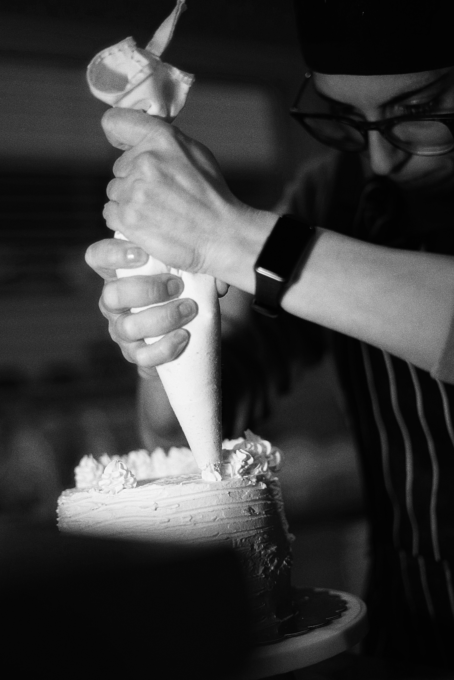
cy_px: 340
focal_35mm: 50
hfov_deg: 27.0
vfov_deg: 39.6
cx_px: 227
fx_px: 945
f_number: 1.8
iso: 1000
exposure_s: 1/500
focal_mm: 50
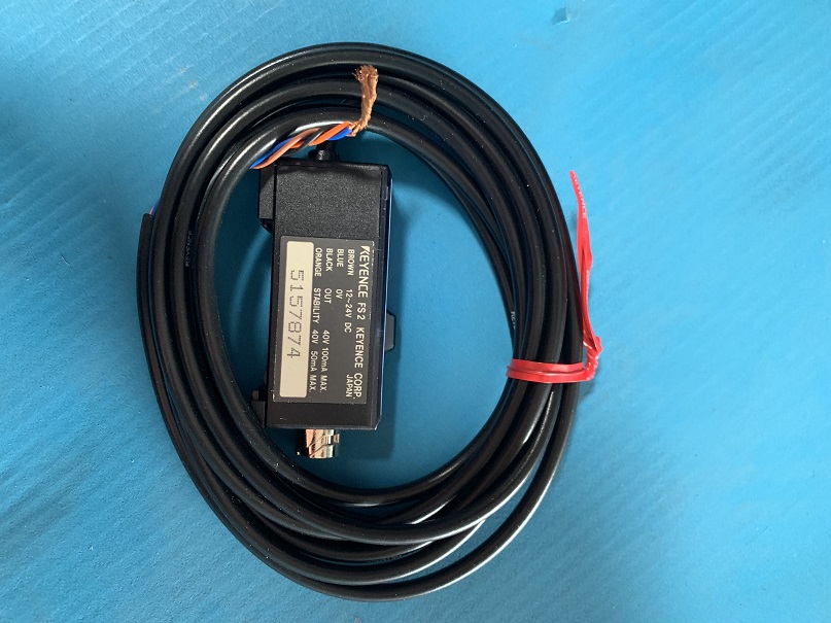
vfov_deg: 53.1
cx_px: 416
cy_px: 312
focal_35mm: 26
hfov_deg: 67.3
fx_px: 624
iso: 400
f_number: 1.8
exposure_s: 1/38
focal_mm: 4.25
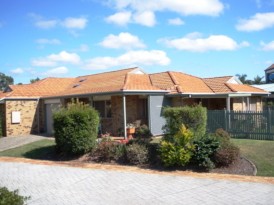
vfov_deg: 37.7
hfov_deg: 49.0
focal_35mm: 38
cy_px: 102
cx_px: 137
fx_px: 301
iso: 50
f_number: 4.5
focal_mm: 6.7
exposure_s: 1/200
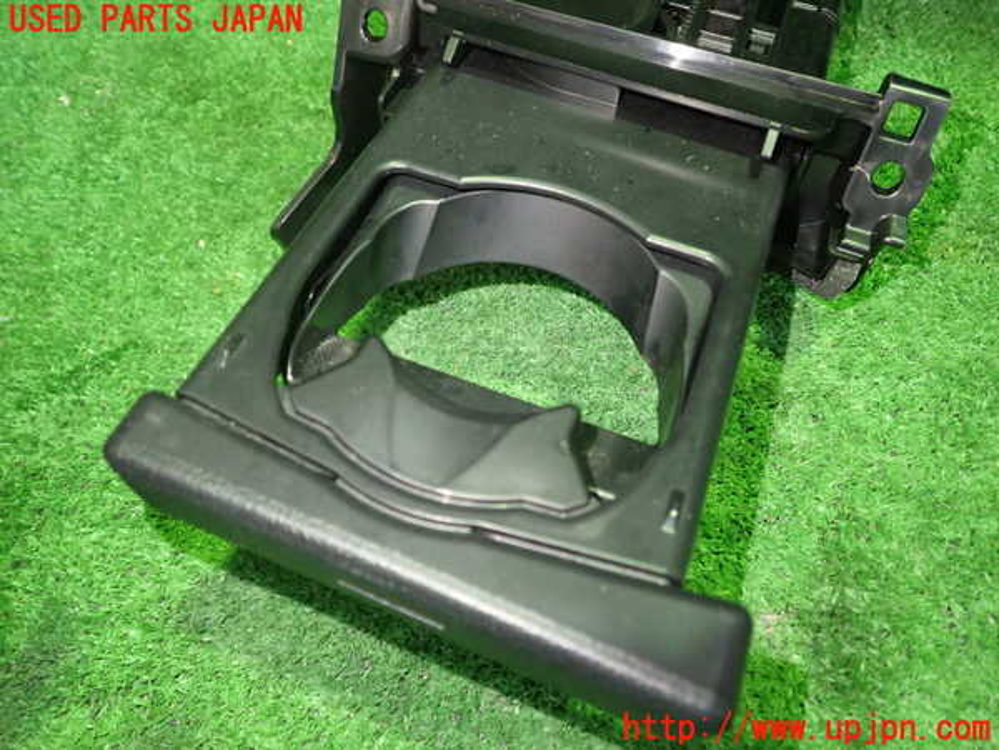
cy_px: 375
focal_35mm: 28
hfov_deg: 63.4
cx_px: 500
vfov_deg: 49.7
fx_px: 808
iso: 640
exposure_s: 1/30
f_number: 2.2
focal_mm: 5.05
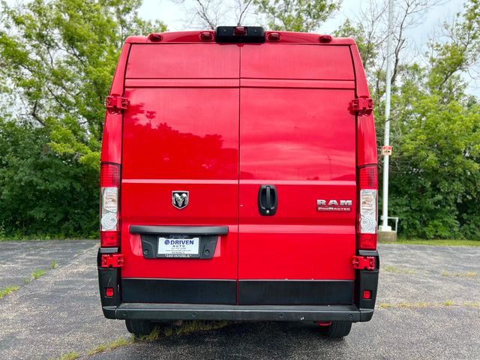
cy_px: 180
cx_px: 240
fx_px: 361
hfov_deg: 67.3
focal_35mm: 26
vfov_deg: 53.1
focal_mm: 5.7
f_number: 1.5
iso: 50
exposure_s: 1/509
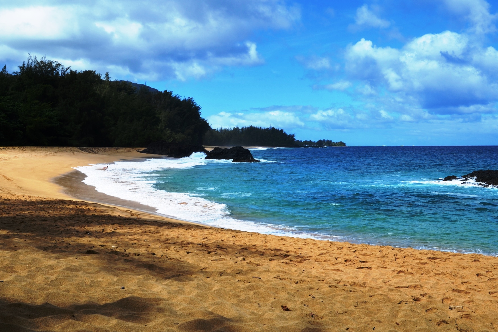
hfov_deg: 51.9
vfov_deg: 35.9
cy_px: 164
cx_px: 242
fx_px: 512
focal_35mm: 37
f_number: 9
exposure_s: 1/320
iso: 100
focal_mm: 24
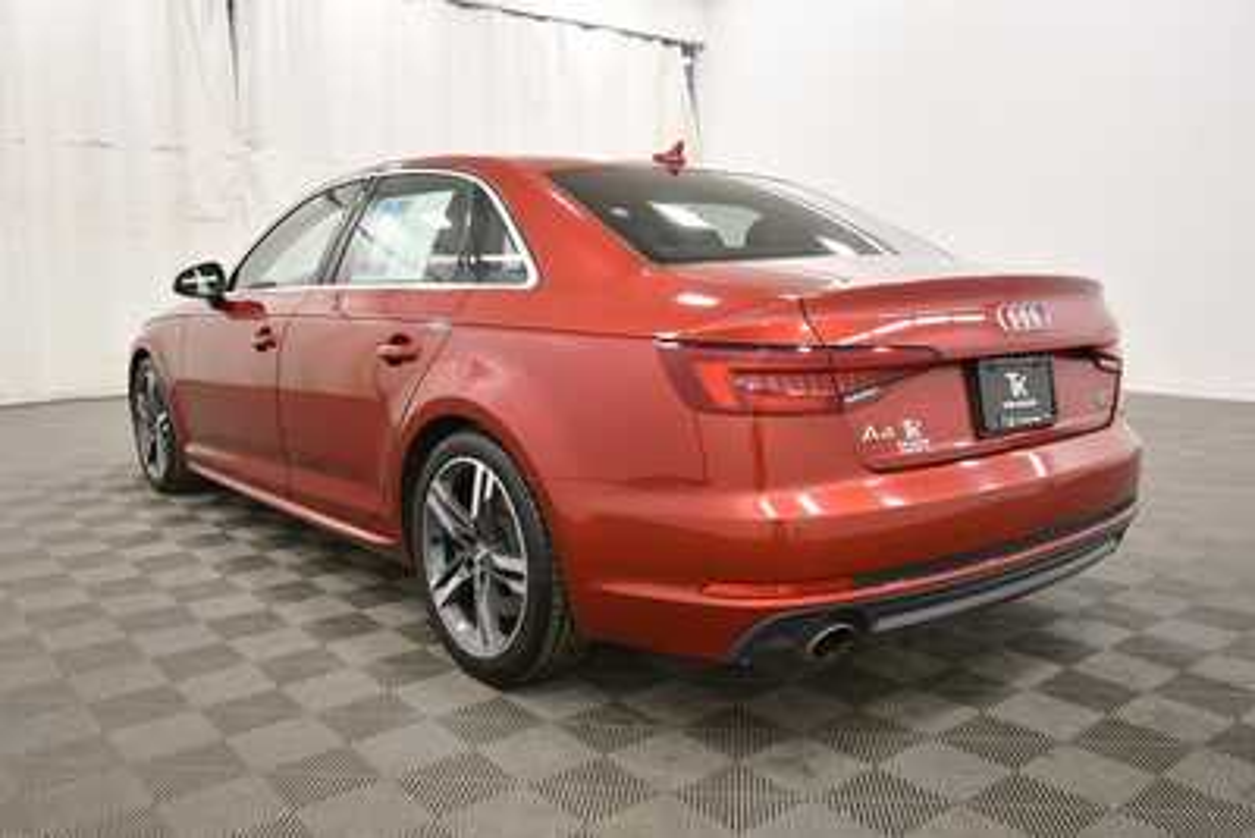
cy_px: 419
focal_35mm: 30
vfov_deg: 43.6
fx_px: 1046
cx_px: 628
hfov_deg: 61.9
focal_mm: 20
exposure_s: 1/125
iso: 1100
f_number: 5.6
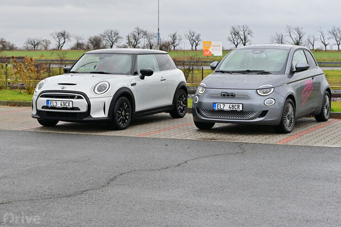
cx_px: 172
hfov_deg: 26.7
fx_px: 720
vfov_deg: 17.9
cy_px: 113
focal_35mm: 76
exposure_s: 1/125
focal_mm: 50
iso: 400
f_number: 6.3
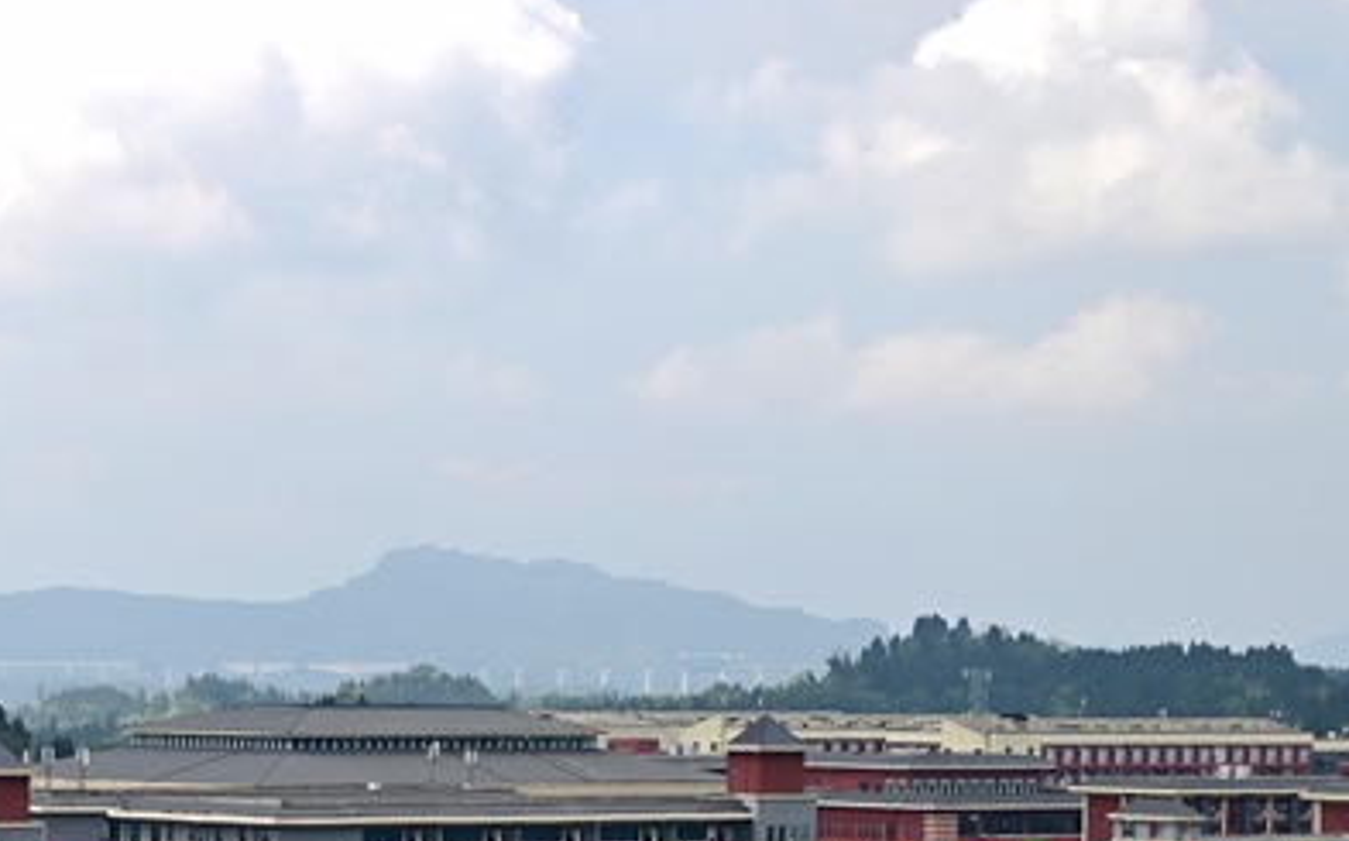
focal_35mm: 137
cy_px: 1085
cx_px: 7
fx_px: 5033
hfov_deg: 15.0
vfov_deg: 9.4
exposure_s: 1/200
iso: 110
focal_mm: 44
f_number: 8
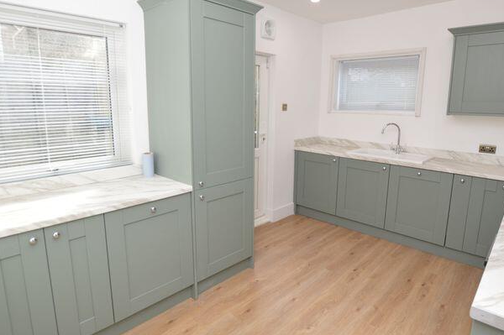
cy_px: 156
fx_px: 280
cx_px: 267
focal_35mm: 20
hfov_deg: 83.9
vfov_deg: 61.8
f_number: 5
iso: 400
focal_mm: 10
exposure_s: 1/100
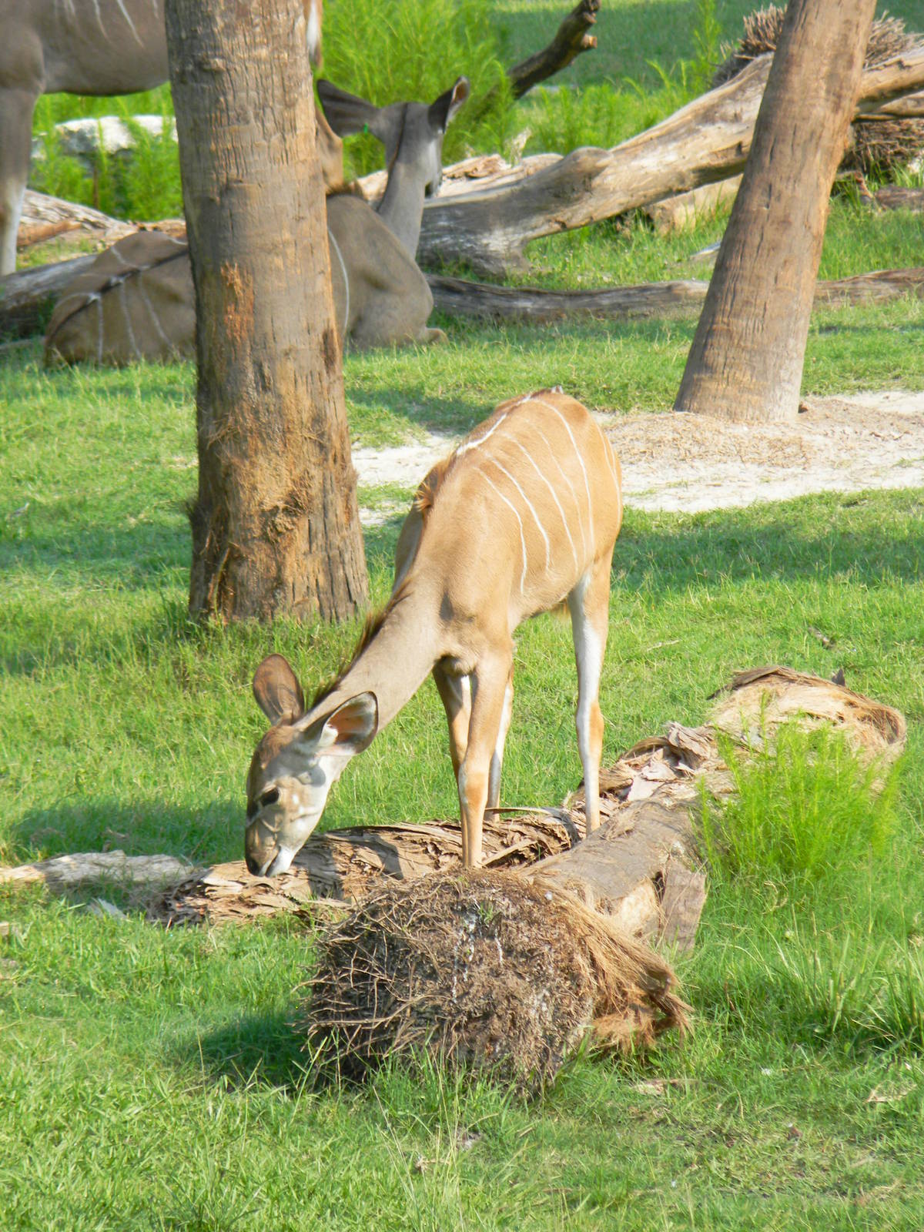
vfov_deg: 4.8
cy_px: 616
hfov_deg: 3.6
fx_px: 14734
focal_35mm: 414
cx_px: 462
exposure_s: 1/227
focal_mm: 75
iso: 80
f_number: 5.4
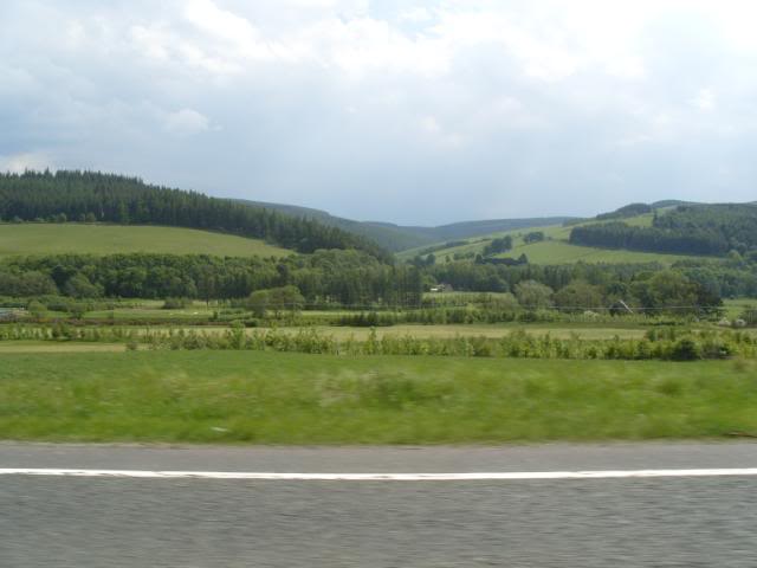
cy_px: 284
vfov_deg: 40.7
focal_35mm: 35
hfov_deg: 52.6
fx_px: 765
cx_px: 378
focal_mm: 7.8
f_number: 6.8
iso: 80
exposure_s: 1/350
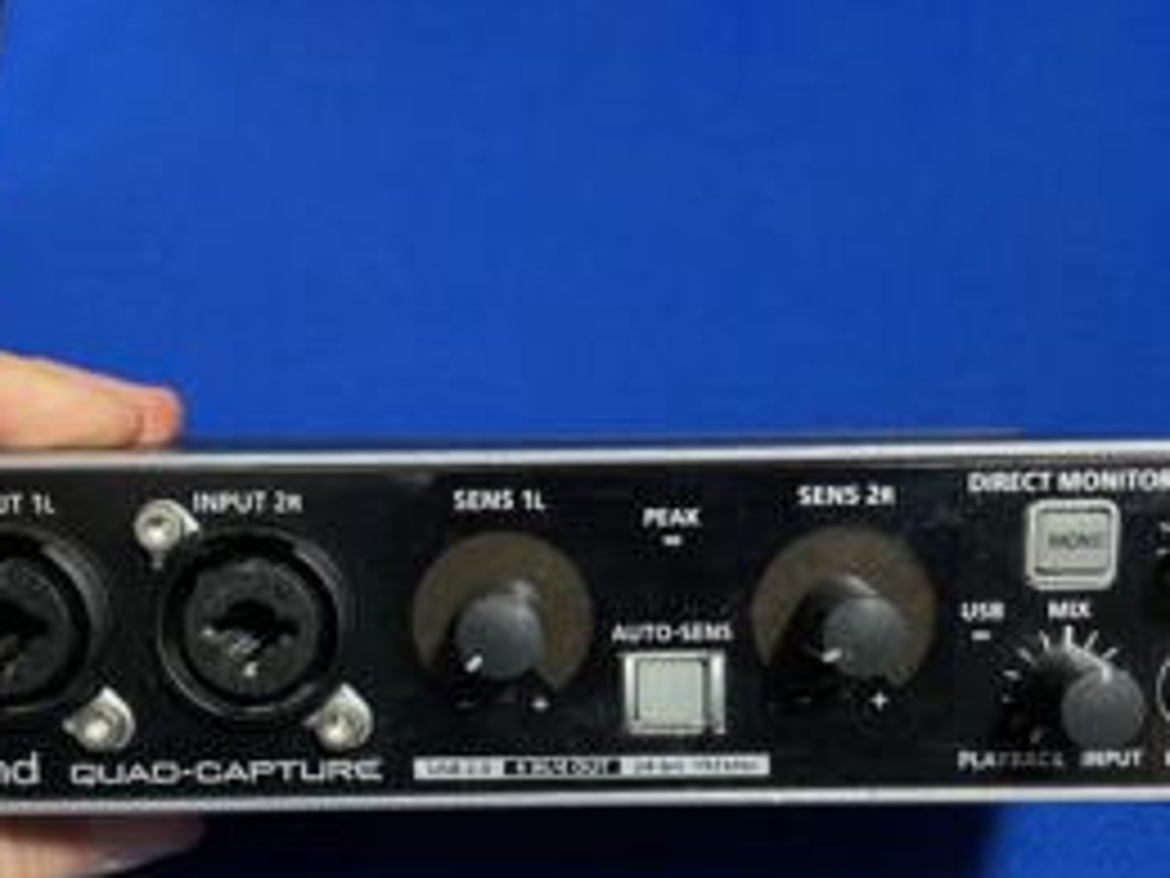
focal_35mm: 40
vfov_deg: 35.2
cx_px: 558
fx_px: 1352
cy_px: 657
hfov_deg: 46.8
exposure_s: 1/30
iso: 800
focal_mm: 4.2
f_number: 1.6
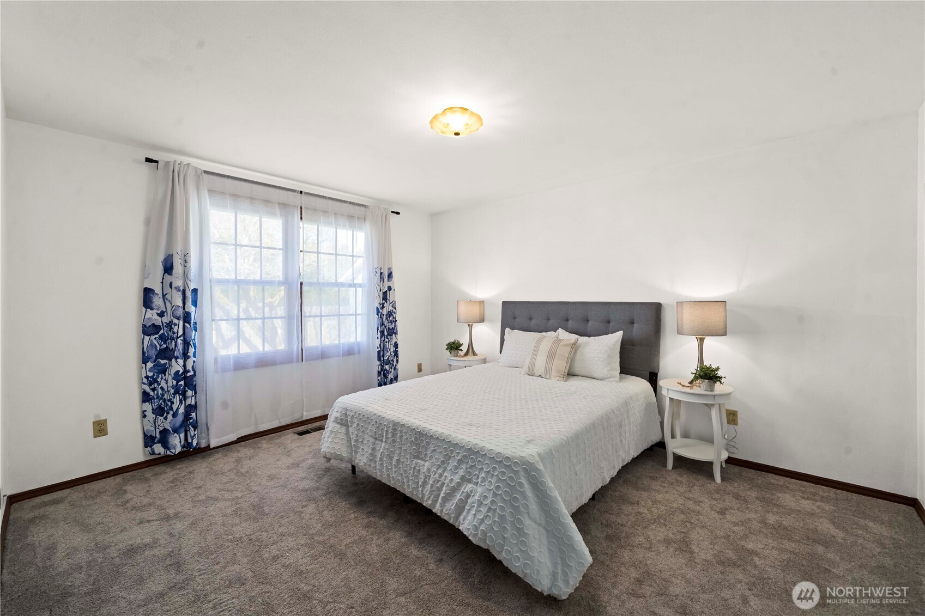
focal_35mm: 14
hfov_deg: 104.3
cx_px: 462
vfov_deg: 81.2
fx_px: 360
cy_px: 308
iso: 1000
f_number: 8
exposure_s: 1/15
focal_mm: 14
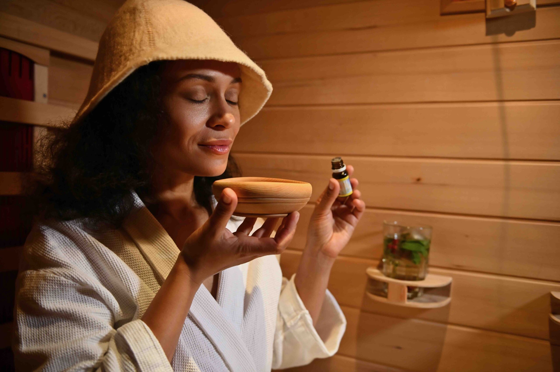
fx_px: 497
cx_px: 280
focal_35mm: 32
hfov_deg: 58.8
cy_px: 186
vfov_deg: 41.1
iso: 500
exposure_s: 1/60
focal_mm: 32
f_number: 2.8
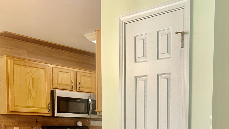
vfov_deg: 23.2
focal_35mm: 48
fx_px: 291
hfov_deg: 39.8
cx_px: 205
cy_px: 147
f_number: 1.78
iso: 160
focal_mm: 6.86
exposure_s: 1/120
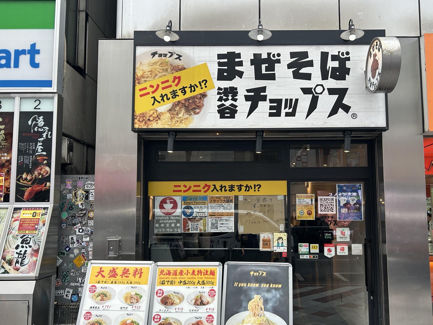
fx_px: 375
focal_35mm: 30
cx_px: 247
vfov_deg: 46.7
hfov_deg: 59.7
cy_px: 184
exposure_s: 1/303
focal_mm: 5.7
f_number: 1.5
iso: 50
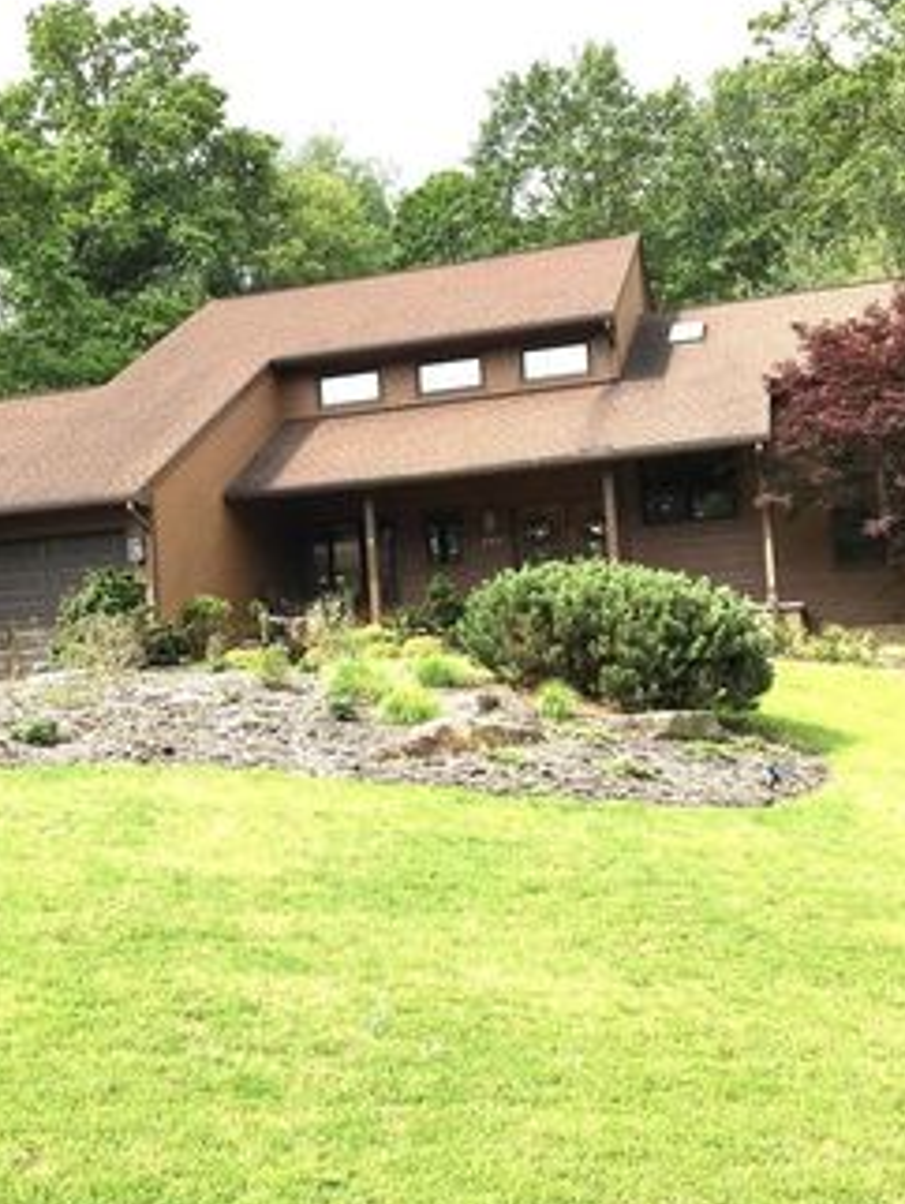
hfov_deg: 31.8
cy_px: 581
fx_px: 1567
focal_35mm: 45
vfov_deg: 42.0
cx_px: 262
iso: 25
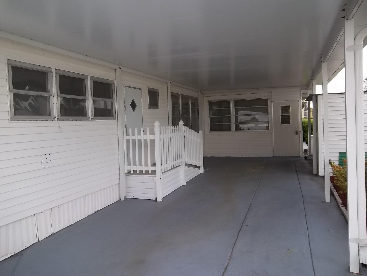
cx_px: 184
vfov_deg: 49.7
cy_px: 138
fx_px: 297
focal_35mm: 28
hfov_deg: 63.4
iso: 64
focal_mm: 5.05
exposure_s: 1/320
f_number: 3.5
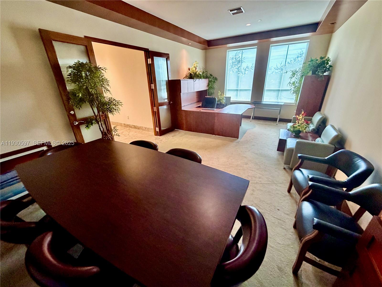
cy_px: 144
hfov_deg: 102.1
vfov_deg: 85.7
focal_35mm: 14
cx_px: 191
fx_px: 154
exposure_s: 1/60
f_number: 2.2
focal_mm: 2.22
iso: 500
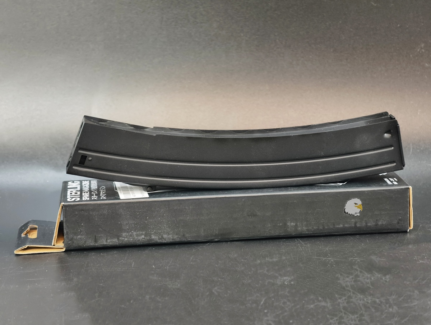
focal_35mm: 85
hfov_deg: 23.0
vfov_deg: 17.4
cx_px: 216
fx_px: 1060
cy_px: 162
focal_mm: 22.48
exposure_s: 1/10.9
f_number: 2.67
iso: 879
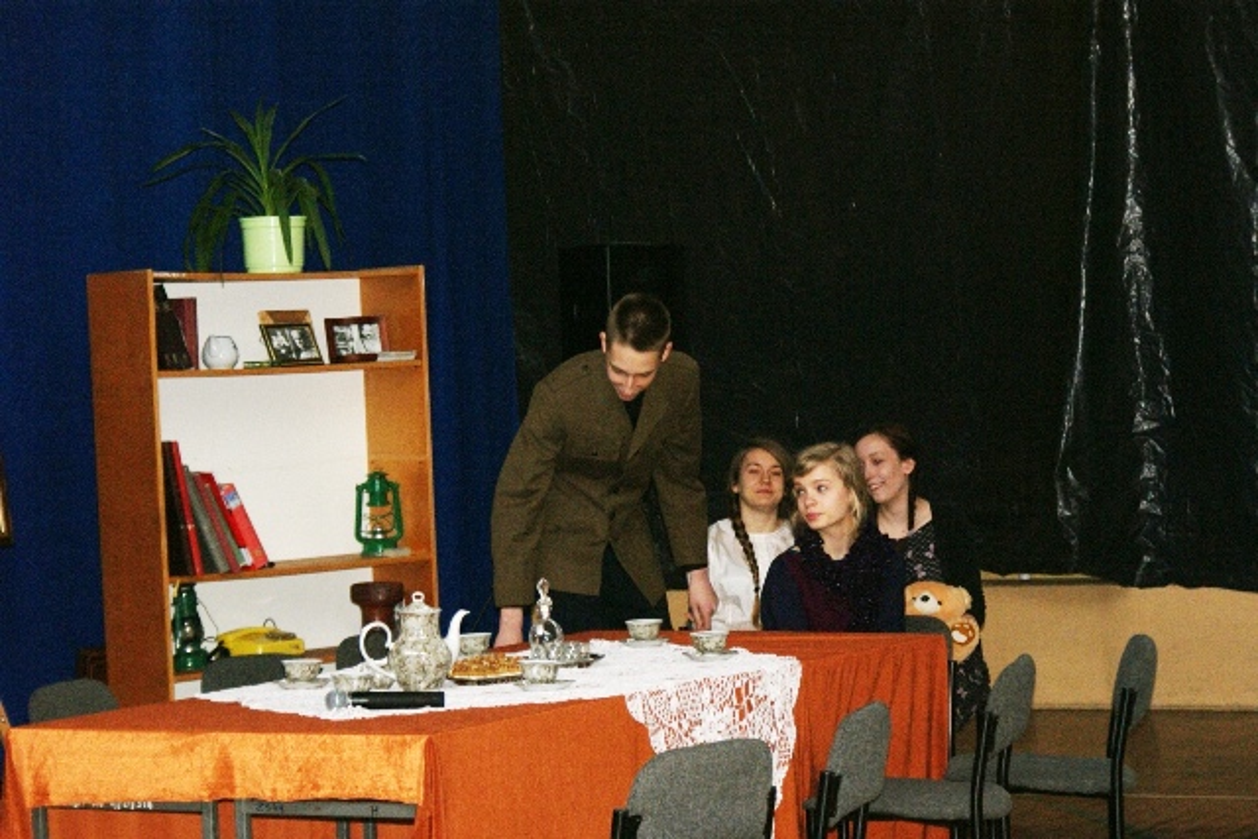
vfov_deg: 13.0
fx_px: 3670
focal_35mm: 105
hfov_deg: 19.5
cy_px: 420
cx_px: 629
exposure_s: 1/125
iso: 400
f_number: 5.6
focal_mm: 70
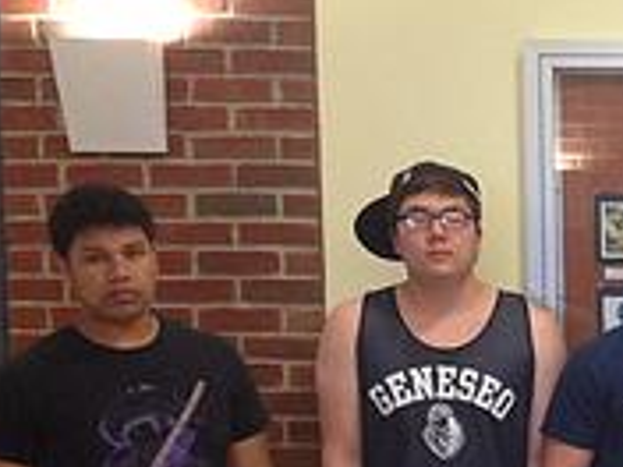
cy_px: 479
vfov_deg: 14.0
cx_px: 927
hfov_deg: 17.1
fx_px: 1872
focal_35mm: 104
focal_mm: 4.13
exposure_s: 1/20
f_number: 2.4
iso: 200
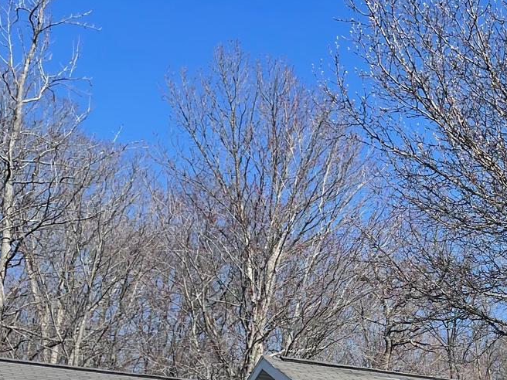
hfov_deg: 22.4
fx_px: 1142
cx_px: 658
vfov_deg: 17.8
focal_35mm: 78
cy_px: 479
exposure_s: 1/3344
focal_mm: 5.1
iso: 32
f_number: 1.6
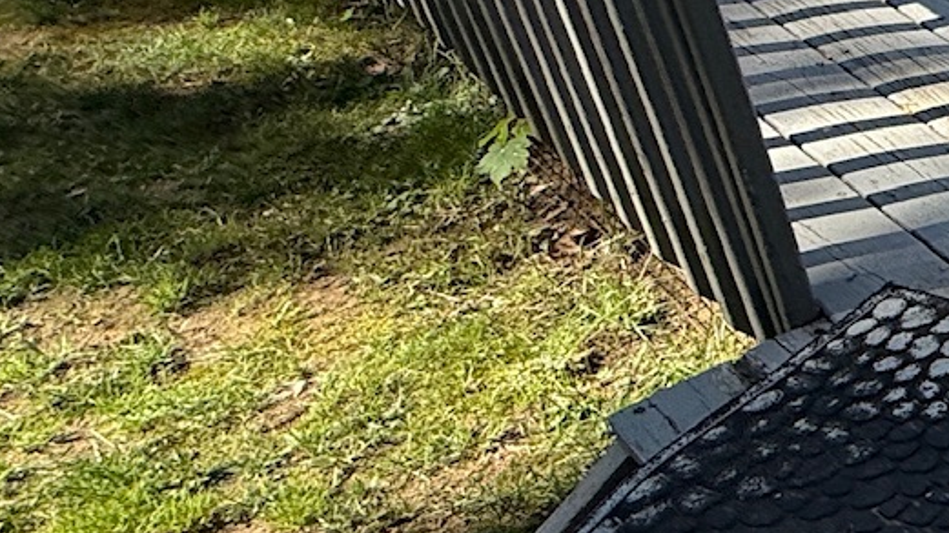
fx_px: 1510
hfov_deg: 20.0
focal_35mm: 60
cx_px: 1843
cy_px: -64
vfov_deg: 19.2
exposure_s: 1/779
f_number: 2.2
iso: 50
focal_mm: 2.22
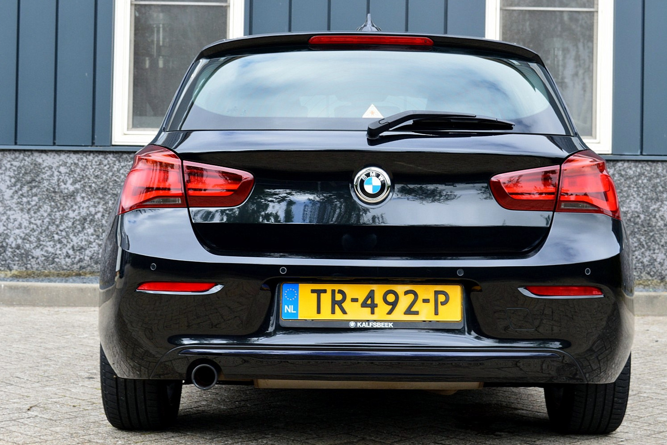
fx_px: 1204
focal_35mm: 65
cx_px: 355
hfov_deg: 30.9
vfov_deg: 20.9
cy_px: 207
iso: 400
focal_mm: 40
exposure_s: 1/200
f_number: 10
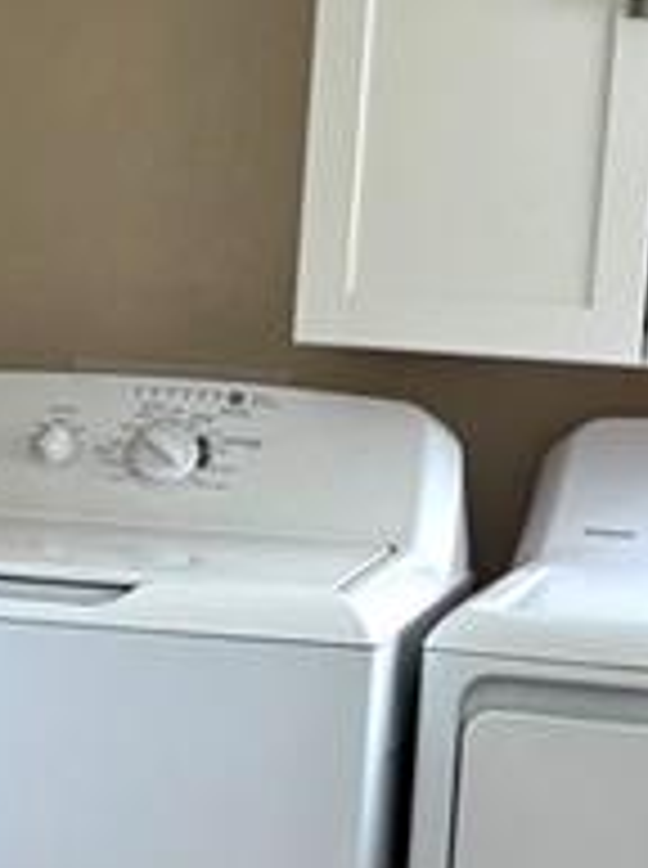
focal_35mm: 162
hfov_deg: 9.1
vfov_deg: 12.2
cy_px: 670
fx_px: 4057
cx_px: -18
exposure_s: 1/120
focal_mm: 5.96
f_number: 1.6
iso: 40
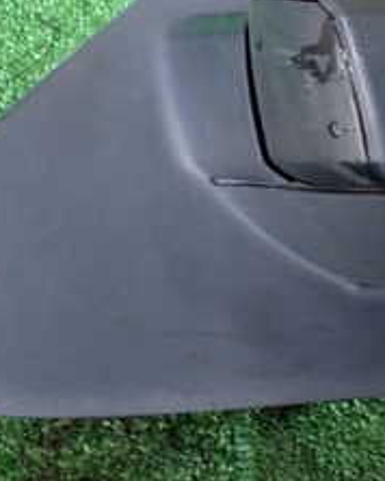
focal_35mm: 79
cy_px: 20
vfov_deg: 23.3
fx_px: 1124
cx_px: 448
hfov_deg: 18.5
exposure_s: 1/40
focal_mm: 5.4
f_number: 2.3
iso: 200
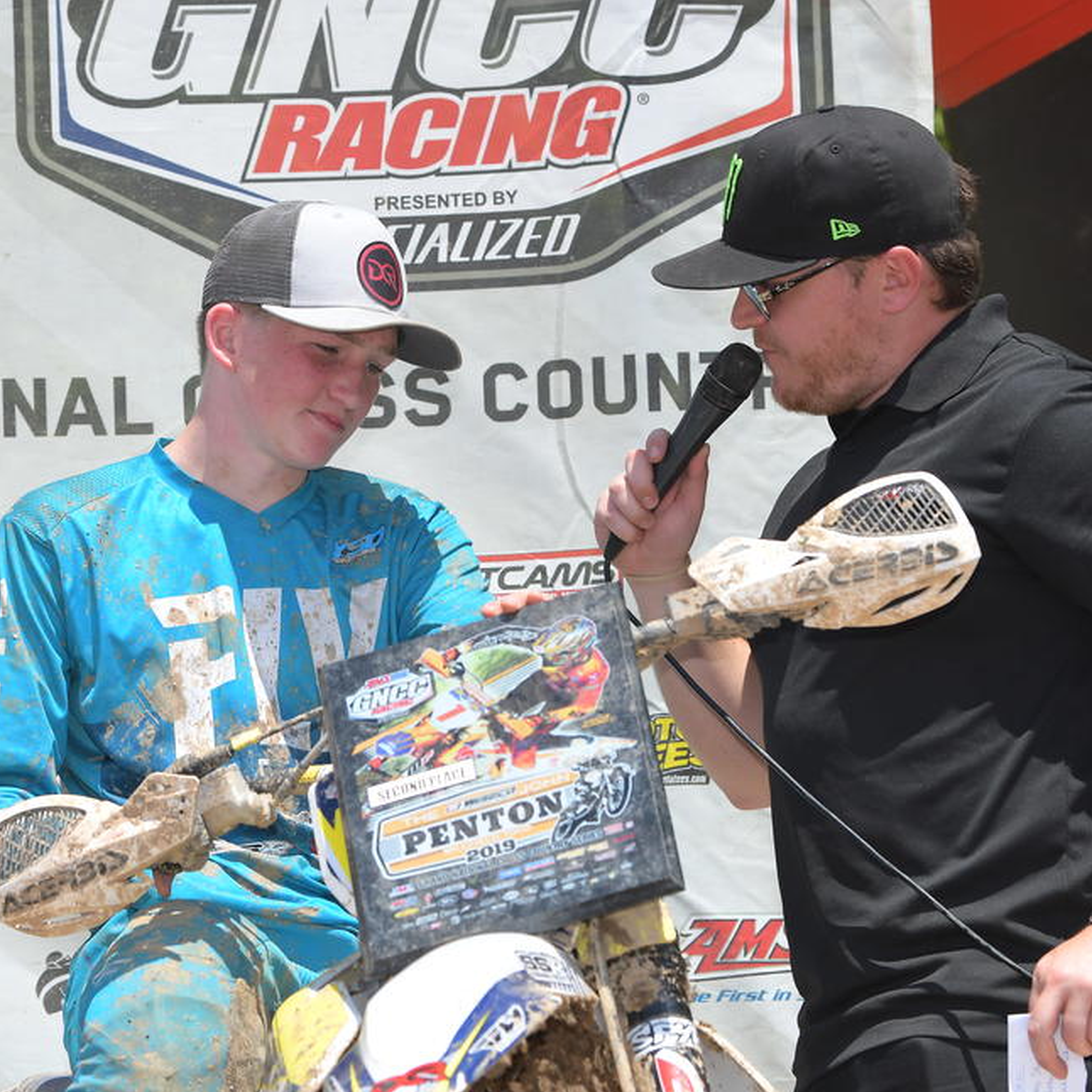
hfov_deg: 9.9
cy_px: 546
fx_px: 6317
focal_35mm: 177
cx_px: 459
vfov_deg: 9.9
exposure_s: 1/1000
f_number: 5
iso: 200
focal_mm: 92
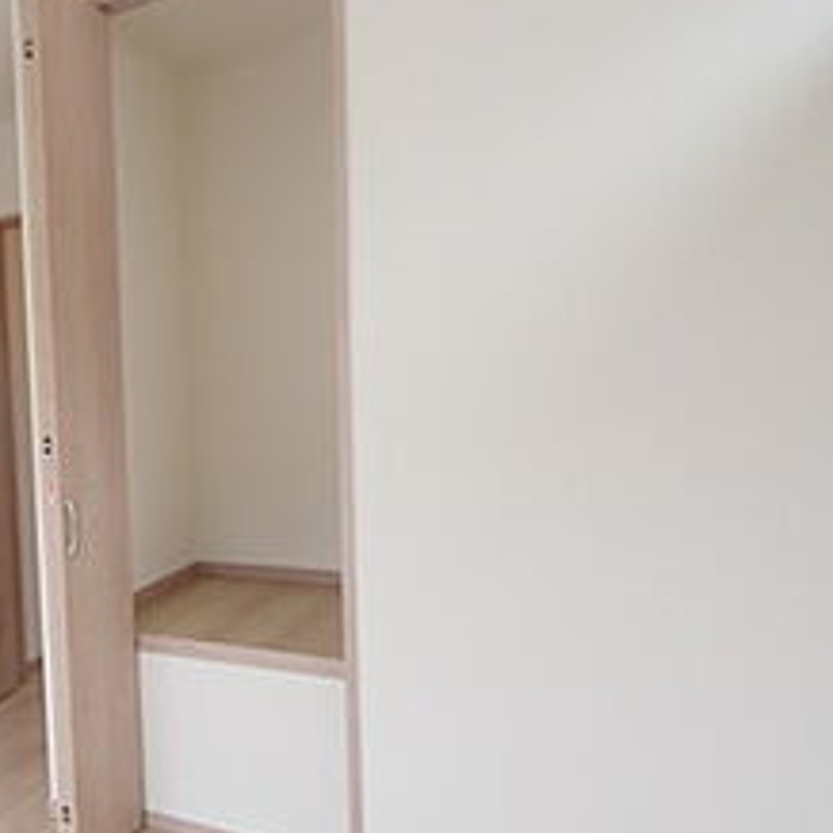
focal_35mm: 29
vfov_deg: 55.5
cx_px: -27
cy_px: 470
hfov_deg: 45.5
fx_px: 790
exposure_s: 1/100
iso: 400
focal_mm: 8
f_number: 5
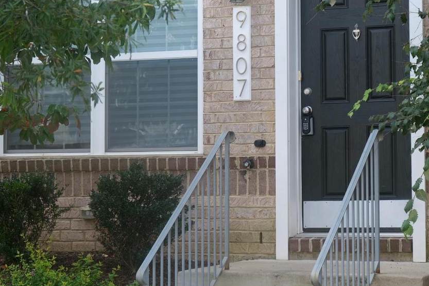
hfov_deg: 19.8
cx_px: 247
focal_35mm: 103
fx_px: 1227
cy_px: 108
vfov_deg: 13.3
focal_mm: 44.4
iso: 160
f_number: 5.6
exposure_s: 1/140
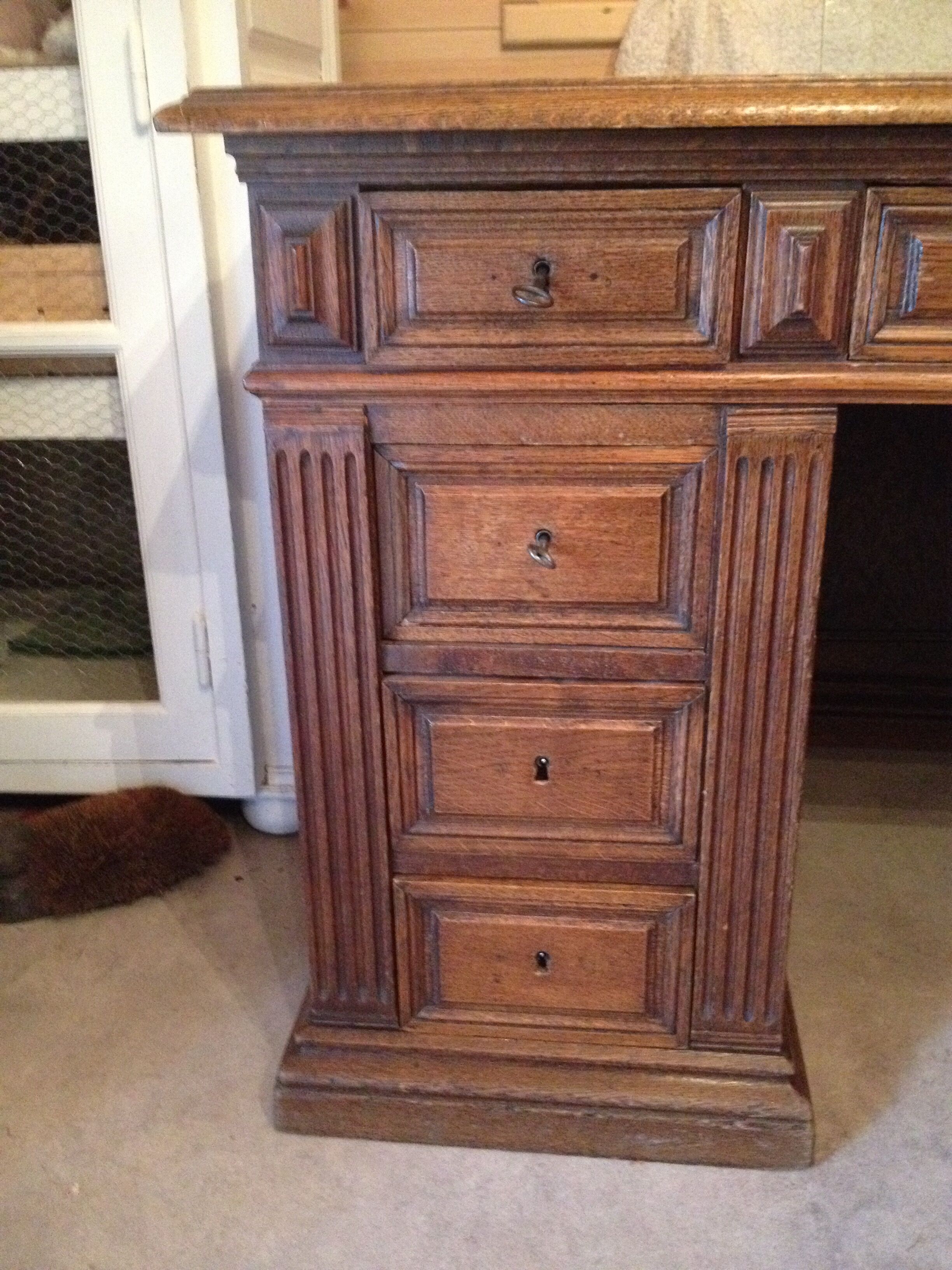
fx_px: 1283
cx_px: 476
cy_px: 635
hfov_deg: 40.7
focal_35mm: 35
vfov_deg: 52.6
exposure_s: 1/15
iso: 800
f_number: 2.4
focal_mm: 4.28
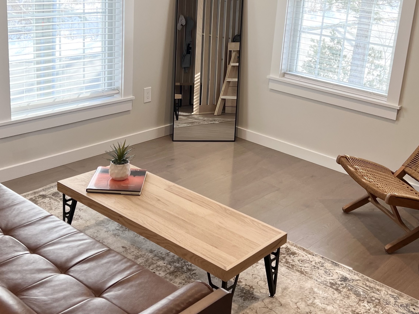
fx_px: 557
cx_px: 238
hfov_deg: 41.1
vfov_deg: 31.3
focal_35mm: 46
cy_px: 110
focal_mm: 5.7
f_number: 1.5
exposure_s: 1/120
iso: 50
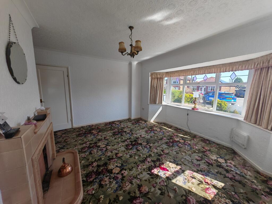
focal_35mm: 13
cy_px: 102
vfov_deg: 89.9
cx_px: 136
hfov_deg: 106.2
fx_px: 102
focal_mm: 1.82
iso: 64
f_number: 2
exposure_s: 1/120
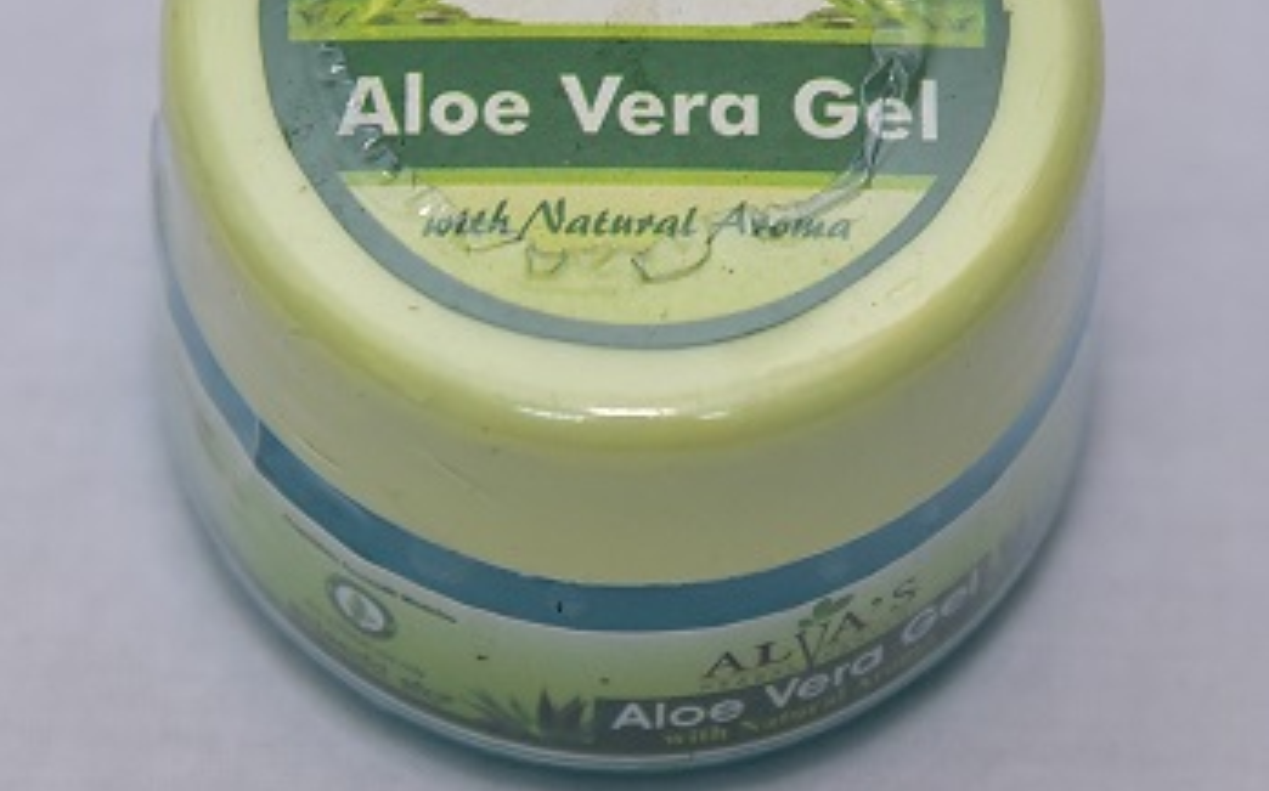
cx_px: 634
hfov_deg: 11.3
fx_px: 6394
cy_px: 306
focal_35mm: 185
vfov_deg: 7.1
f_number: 5
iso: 1600
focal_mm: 120
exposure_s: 1/200
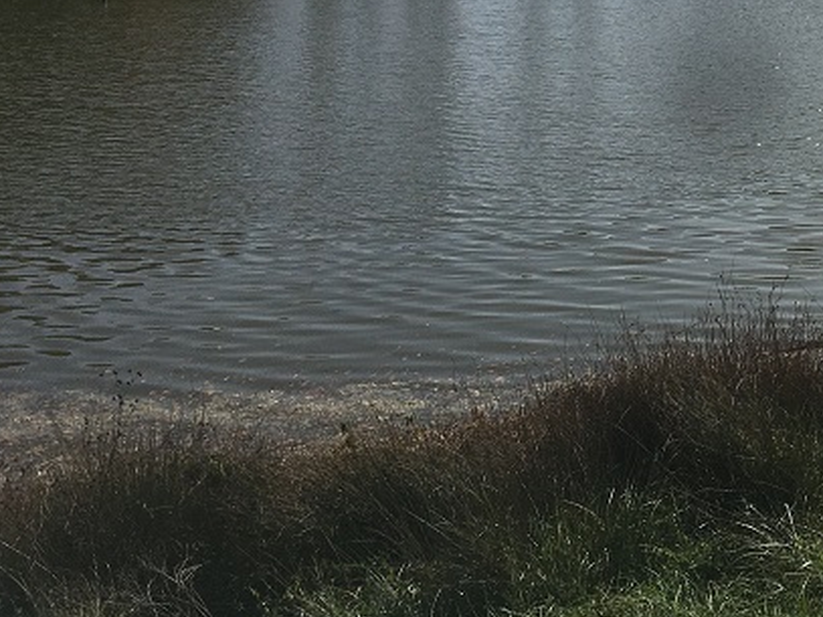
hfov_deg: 31.7
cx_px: 787
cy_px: 32
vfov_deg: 24.7
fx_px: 1355
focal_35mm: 57
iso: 25
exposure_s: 1/4274
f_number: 2.2
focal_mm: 4.15
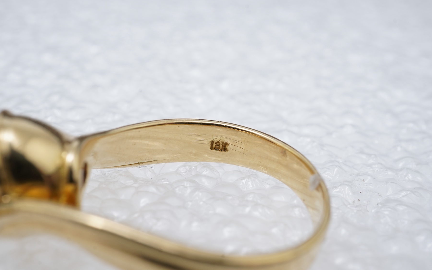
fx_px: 542
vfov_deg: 28.0
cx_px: 216
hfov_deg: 43.5
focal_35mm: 46
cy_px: 142
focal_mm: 30
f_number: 22
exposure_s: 1/125
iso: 500
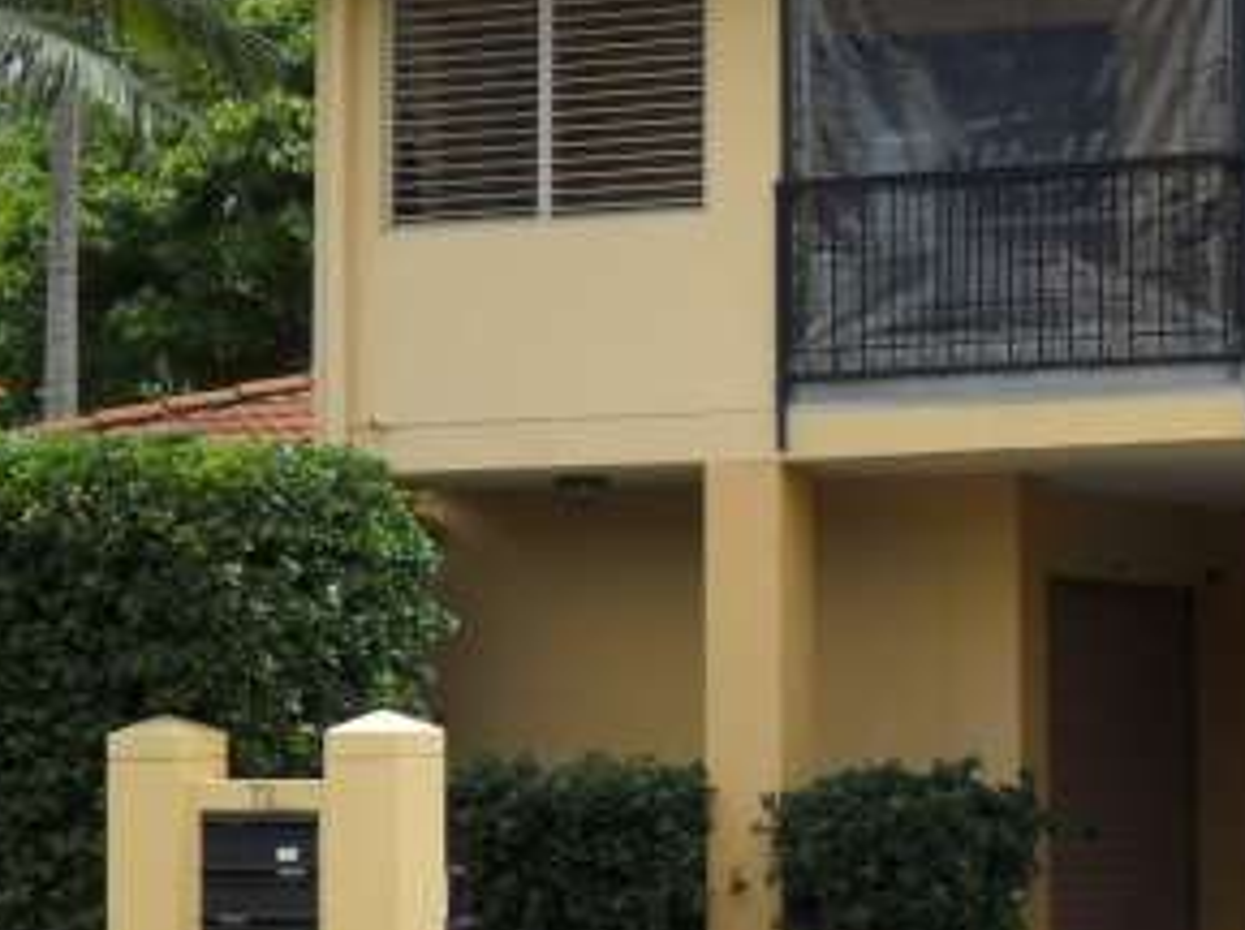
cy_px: 431
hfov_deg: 15.9
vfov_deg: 12.1
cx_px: 1172
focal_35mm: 122
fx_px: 4382
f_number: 4.5
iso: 100
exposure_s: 1/750
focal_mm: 7.8
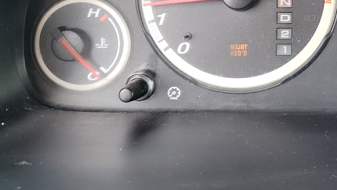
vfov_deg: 17.5
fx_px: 599
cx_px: 337
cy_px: -6
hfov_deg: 29.4
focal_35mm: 67
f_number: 1.5
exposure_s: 1/120
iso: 86
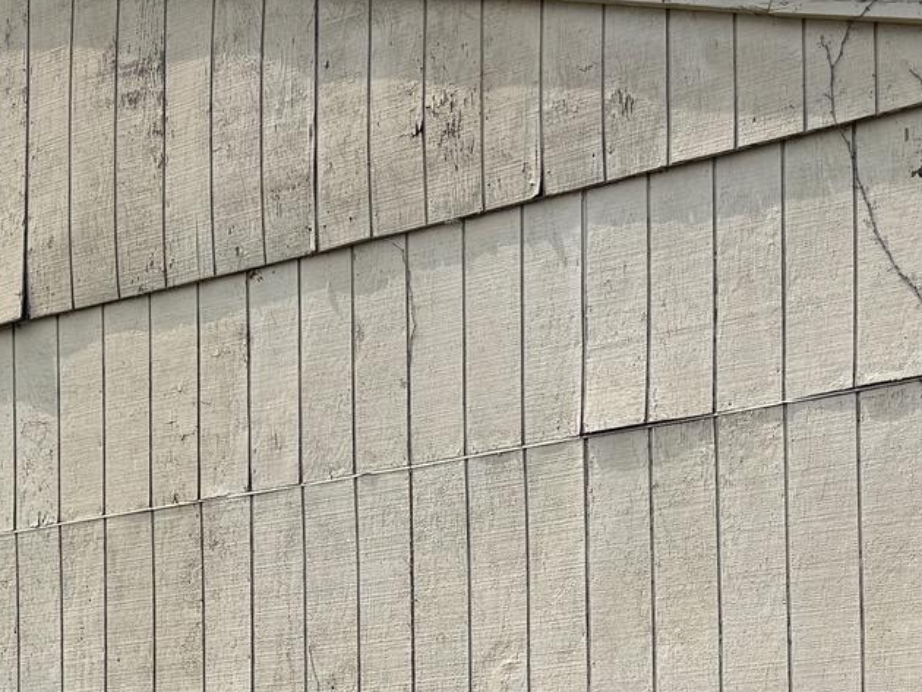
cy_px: 811
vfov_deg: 18.0
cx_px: 404
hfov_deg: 25.0
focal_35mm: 78
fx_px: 2078
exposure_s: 1/7092
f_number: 1.78
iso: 80
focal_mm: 6.76
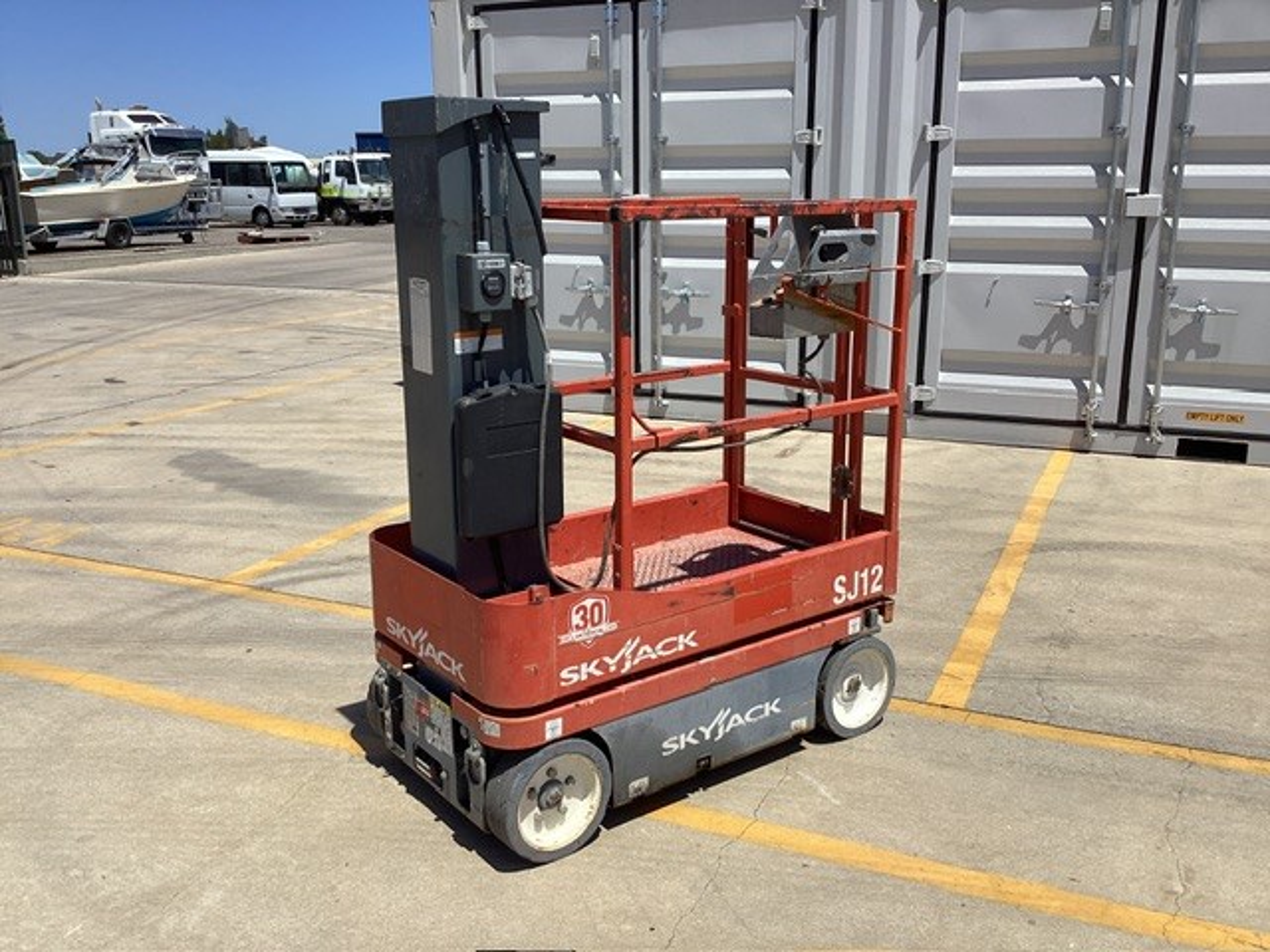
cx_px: 635
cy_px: 476
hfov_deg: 58.4
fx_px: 1137
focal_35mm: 31
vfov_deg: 45.4
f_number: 2.4
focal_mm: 3.3
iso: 25
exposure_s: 1/2037
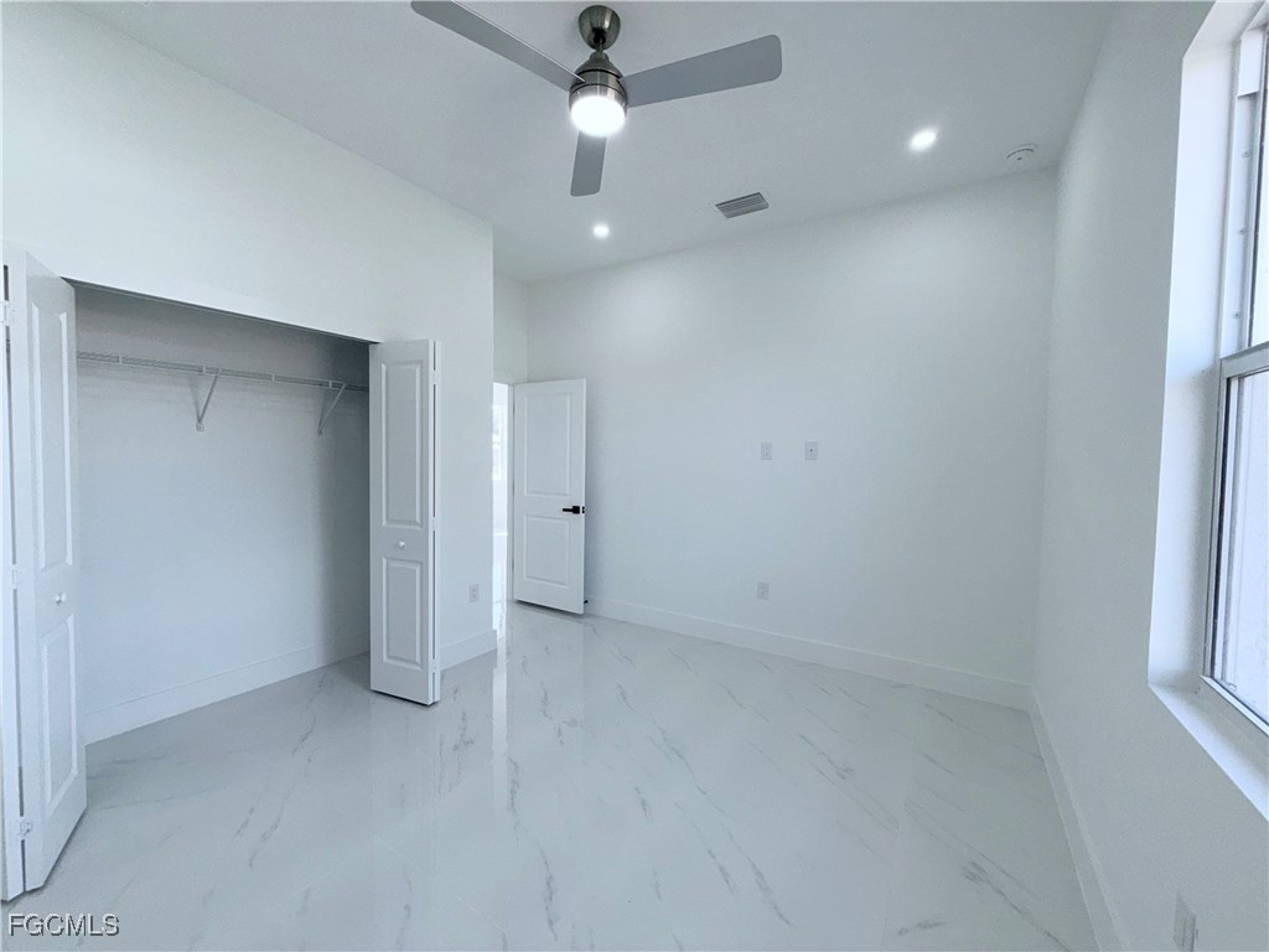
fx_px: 513
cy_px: 476
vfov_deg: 85.7
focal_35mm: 14
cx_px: 634
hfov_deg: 102.1
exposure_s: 1/122
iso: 40
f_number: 2.2
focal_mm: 2.22
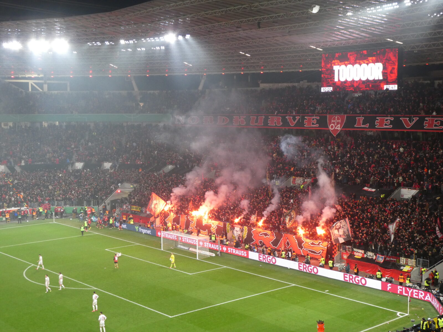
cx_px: 222
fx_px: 640
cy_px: 166
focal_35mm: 50
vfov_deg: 29.1
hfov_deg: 38.2
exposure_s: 1/80
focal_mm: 9
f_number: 4.1
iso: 320
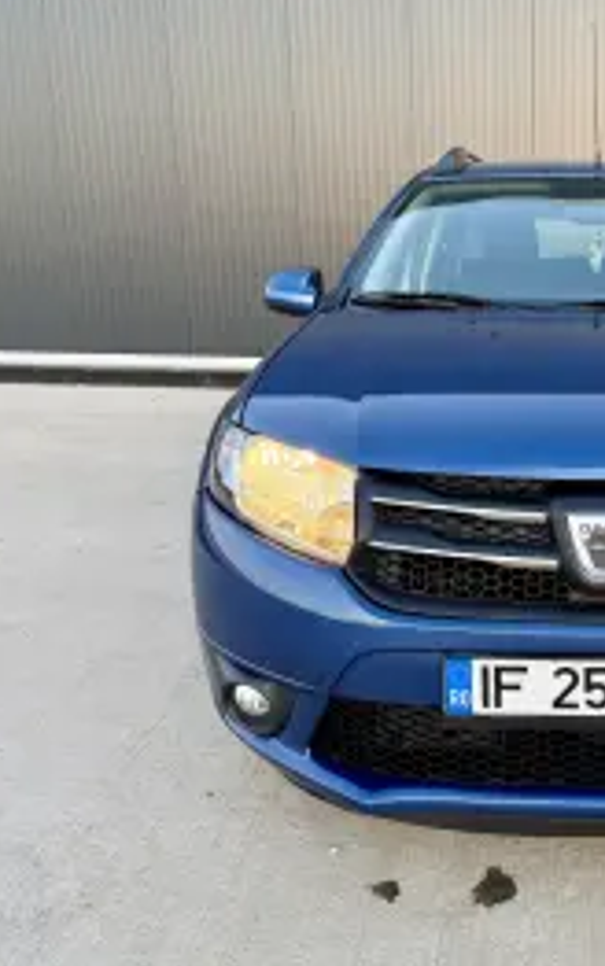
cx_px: 594
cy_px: 476
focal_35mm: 35
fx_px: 922
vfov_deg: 55.3
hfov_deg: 33.5
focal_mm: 6.76
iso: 200
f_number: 1.78
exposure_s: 1/147
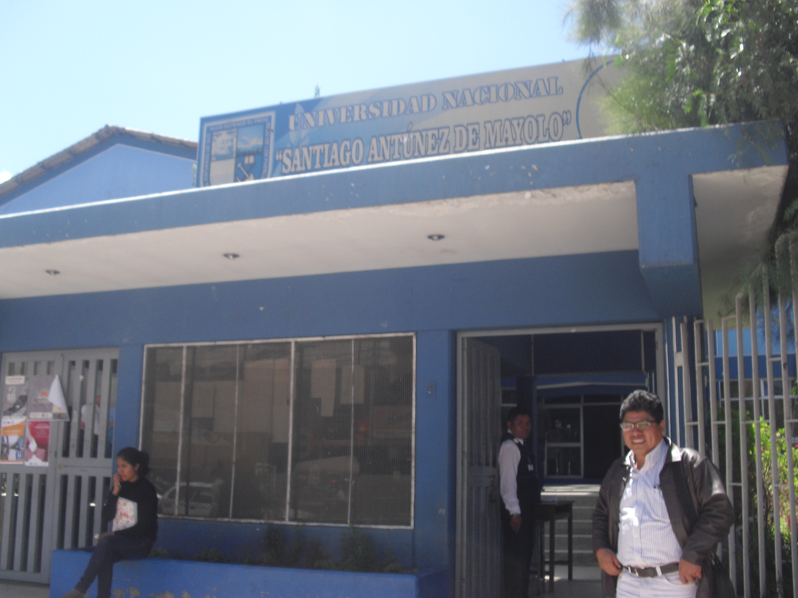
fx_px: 876
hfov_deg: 49.0
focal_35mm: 38
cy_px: 285
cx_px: 382
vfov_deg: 37.7
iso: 100
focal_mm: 6.3
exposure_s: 1/80
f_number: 7.8
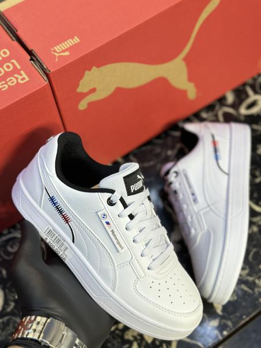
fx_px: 483
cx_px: 130
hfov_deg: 30.3
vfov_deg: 39.7
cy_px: 174
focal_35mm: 48
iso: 80
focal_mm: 6.86
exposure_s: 1/224
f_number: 1.78
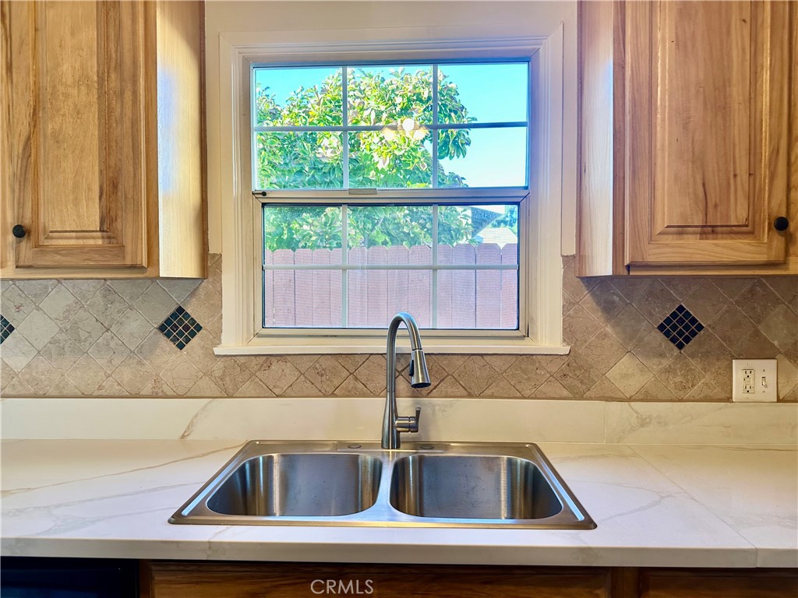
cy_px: 299
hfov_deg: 71.6
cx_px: 399
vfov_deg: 56.8
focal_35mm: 24
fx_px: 553
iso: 80
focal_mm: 6.86
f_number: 1.78
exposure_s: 1/135
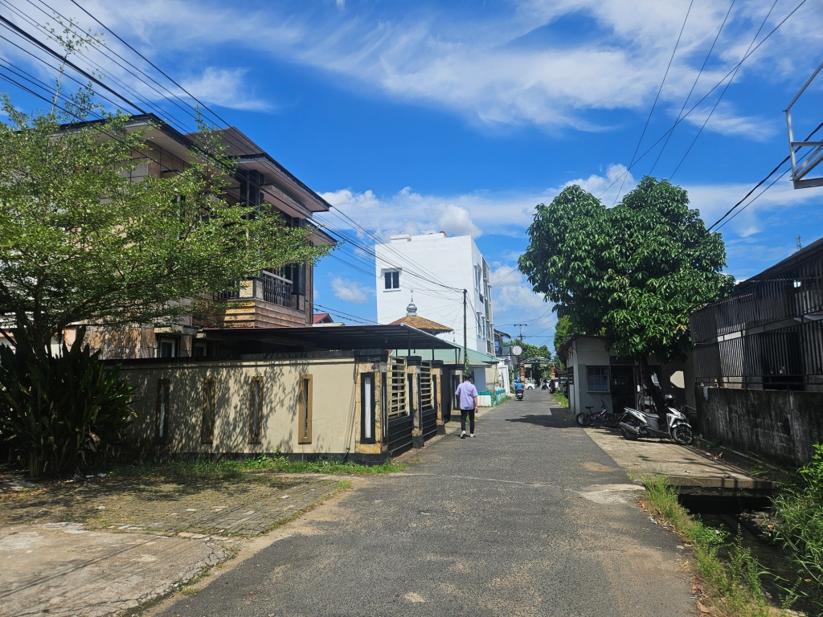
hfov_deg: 73.9
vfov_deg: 58.9
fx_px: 547
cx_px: 412
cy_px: 308
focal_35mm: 23
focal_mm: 5.4
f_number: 1.8
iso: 25
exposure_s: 1/2961
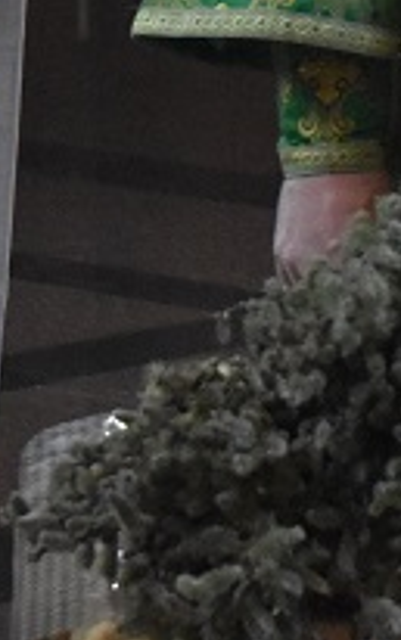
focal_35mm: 334
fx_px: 5832
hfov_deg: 3.9
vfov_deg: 6.2
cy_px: -259
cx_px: 818
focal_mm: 44
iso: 4500
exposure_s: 1/125
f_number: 4.2
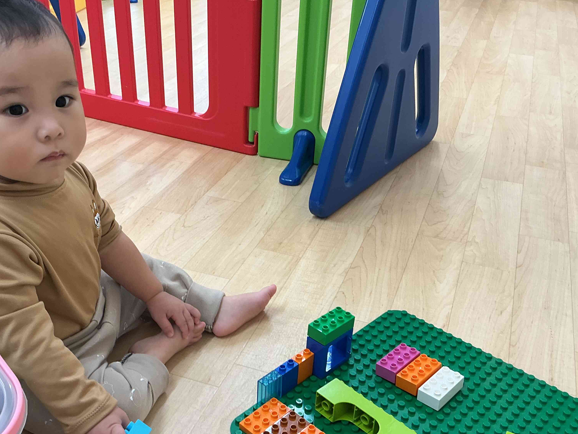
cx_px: 261
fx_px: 651
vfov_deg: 36.7
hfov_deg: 47.8
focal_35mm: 39
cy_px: 257
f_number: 1.8
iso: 64
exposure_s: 1/100
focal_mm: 3
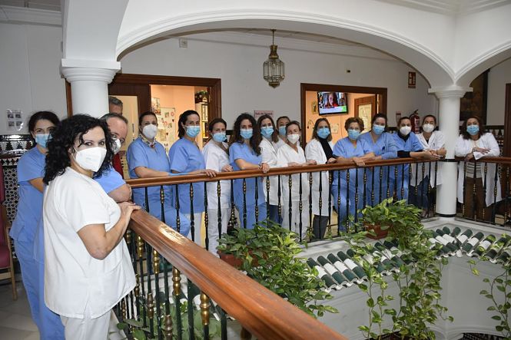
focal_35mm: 27
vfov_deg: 47.9
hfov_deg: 67.4
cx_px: 256
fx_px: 383
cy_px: 170
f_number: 4.8
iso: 800
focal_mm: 18
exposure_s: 1/90
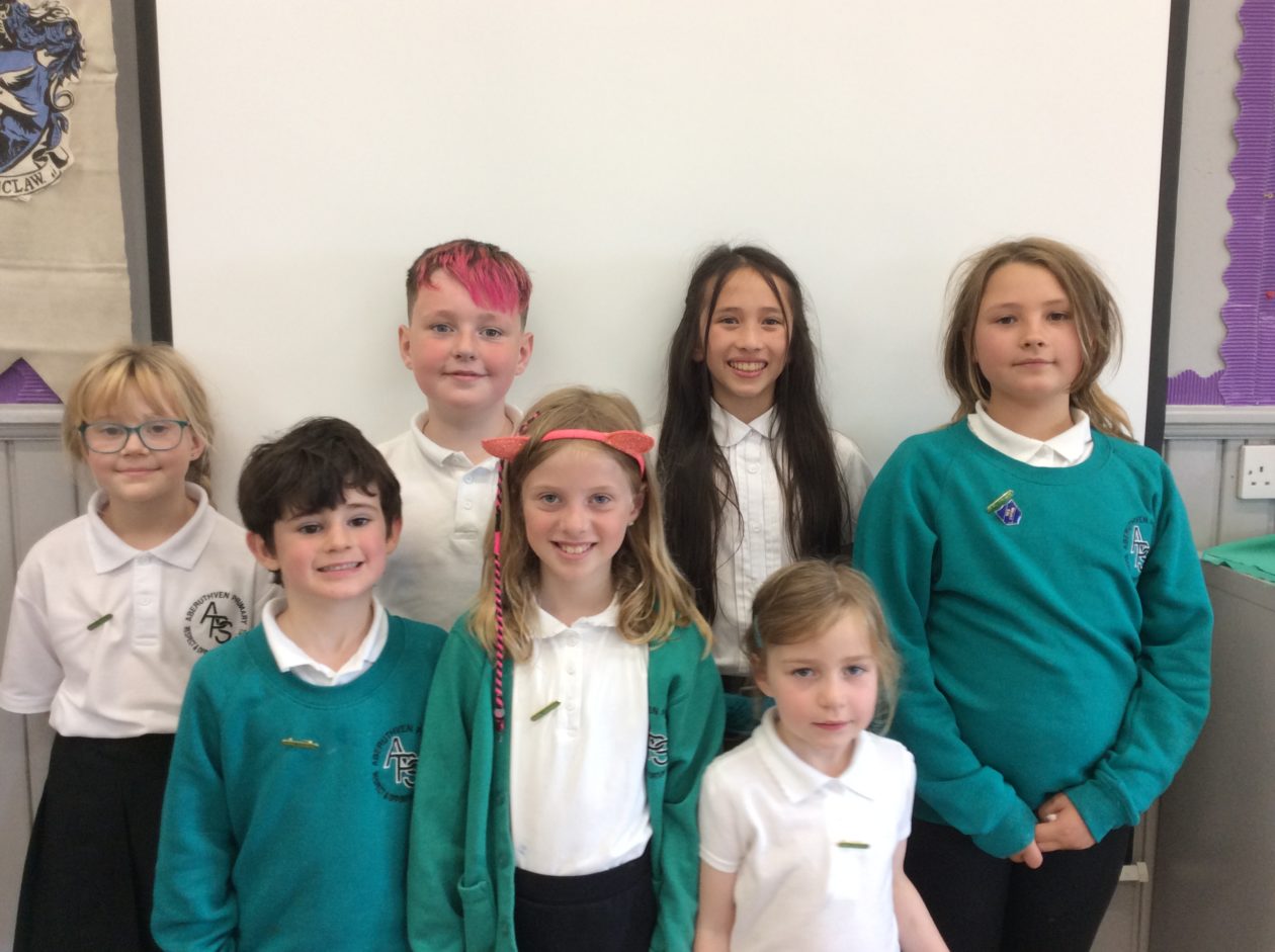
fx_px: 1177
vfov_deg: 44.1
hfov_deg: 56.9
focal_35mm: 32
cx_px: 638
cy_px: 476
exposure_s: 1/24
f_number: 2.4
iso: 64
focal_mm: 3.3
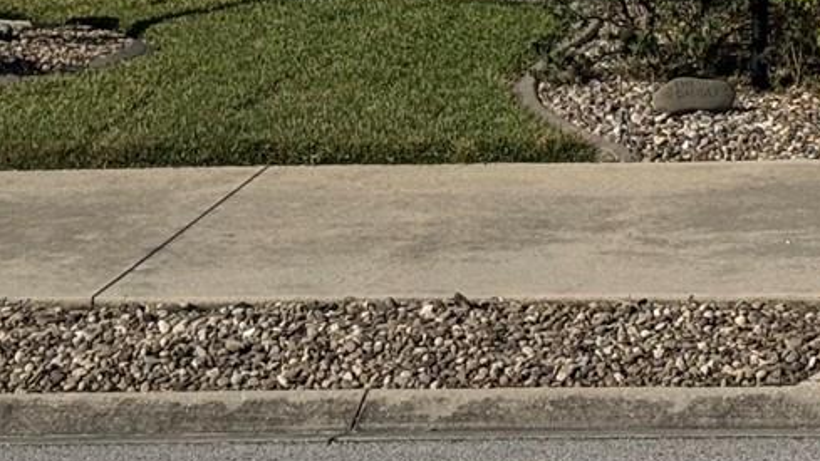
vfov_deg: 6.8
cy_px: -495
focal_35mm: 171
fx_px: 3718
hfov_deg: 12.3
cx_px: 1031
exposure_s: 1/9901
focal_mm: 6.76
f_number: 1.78
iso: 64
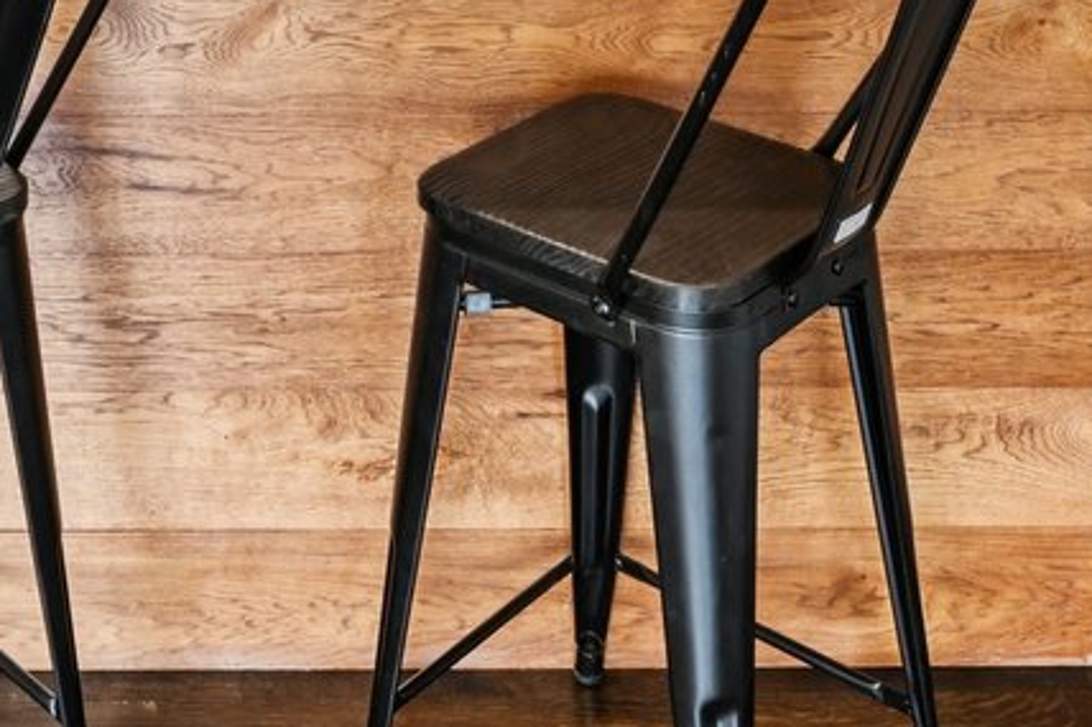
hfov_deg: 29.3
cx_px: 184
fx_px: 2031
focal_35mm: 67
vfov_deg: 15.8
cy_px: -738
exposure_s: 1/15
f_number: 11
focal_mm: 14
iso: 400
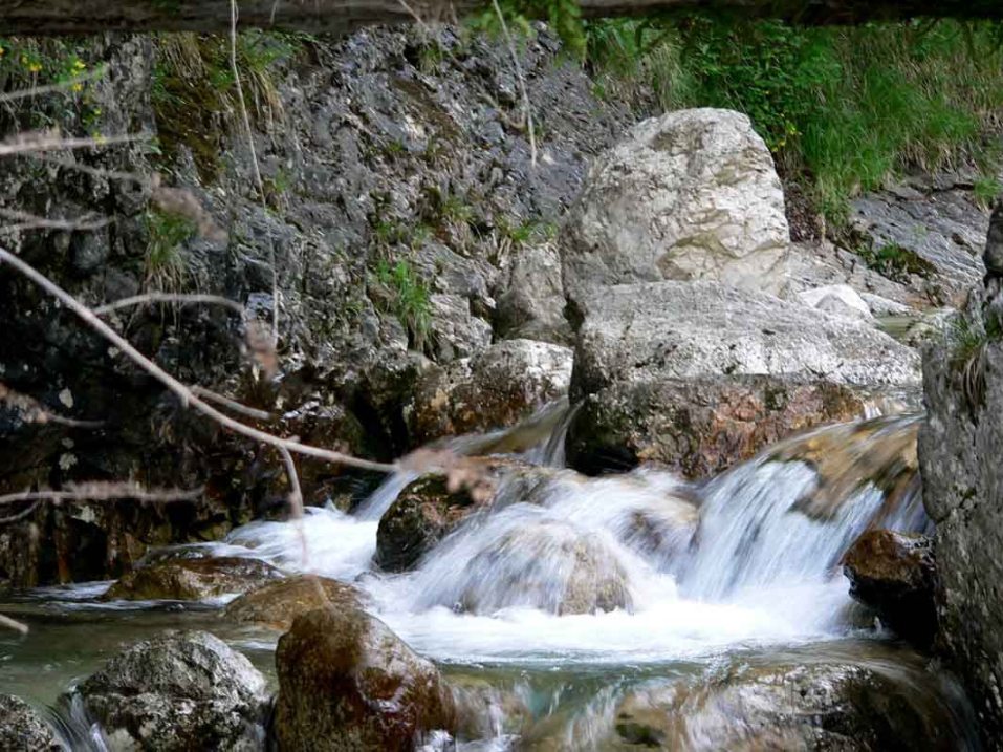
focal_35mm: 149
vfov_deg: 10.0
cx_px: 502
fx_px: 4316
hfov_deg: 13.3
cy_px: 376
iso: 80
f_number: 2.8
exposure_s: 1/15
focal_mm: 24.8
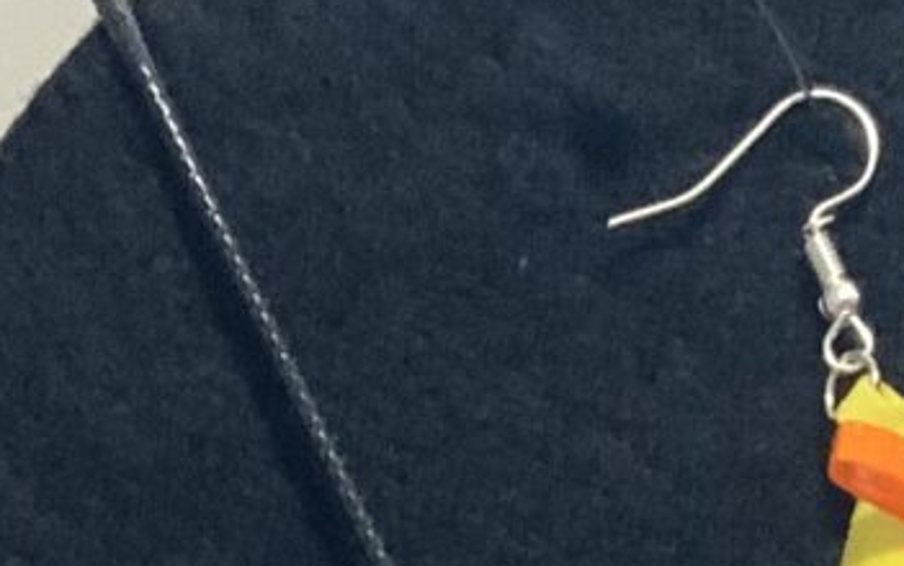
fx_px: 5523
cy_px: 1796
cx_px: 816
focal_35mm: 224
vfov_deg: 5.5
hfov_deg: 9.3
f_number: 1.8
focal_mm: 3
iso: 200
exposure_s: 1/40
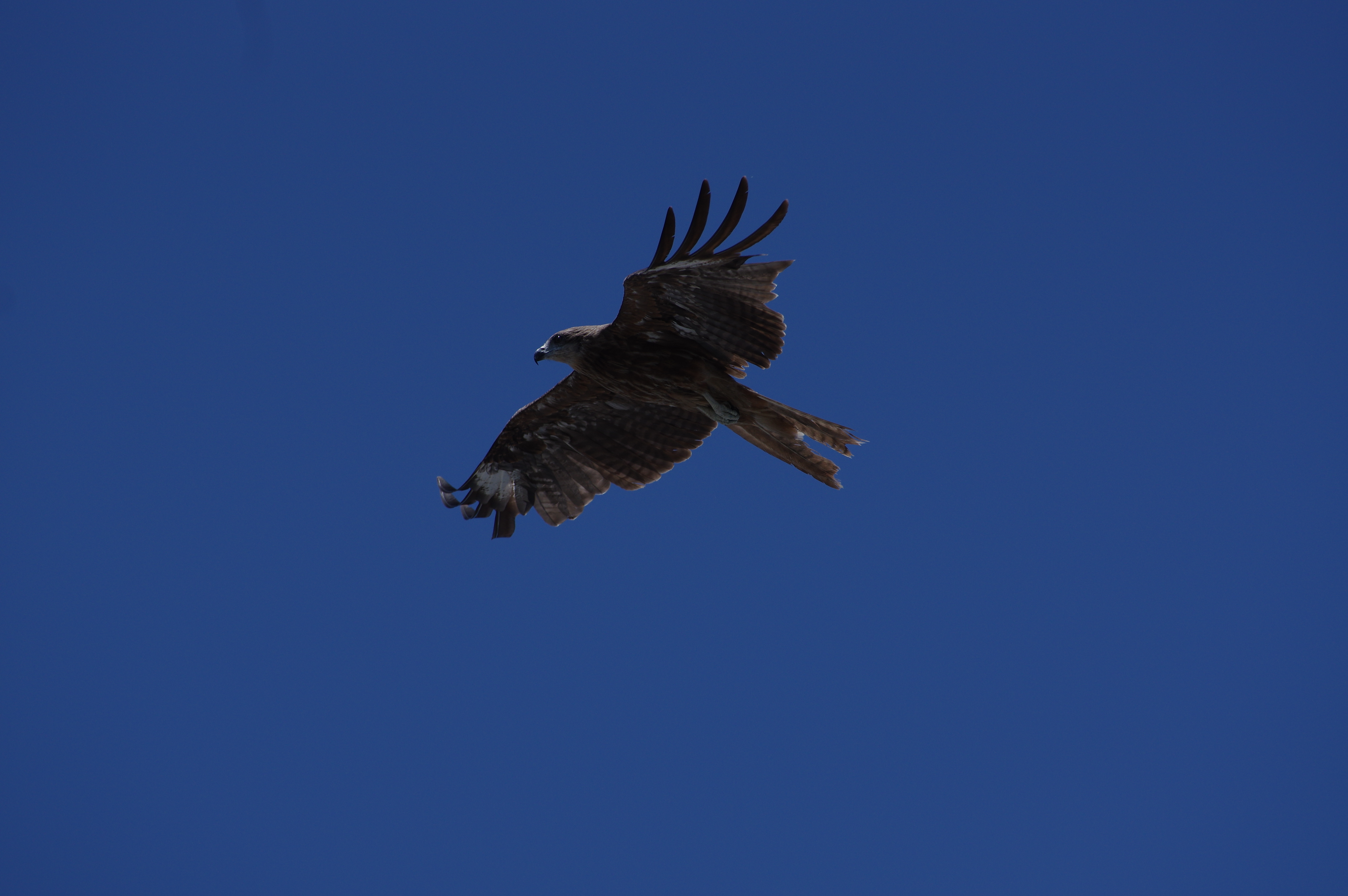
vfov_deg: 3.7
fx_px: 14029
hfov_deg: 5.5
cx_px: 674
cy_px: 448
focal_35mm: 375
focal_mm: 250
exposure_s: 1/2500
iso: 200
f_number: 5
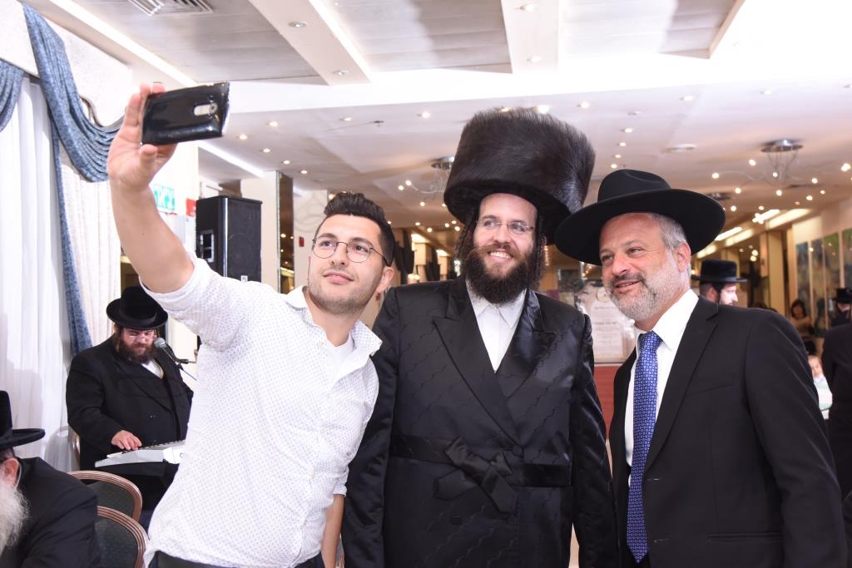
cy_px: 284
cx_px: 426
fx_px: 899
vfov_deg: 35.1
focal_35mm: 38
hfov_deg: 50.7
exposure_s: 1/125
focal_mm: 38
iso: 800
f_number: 5.6
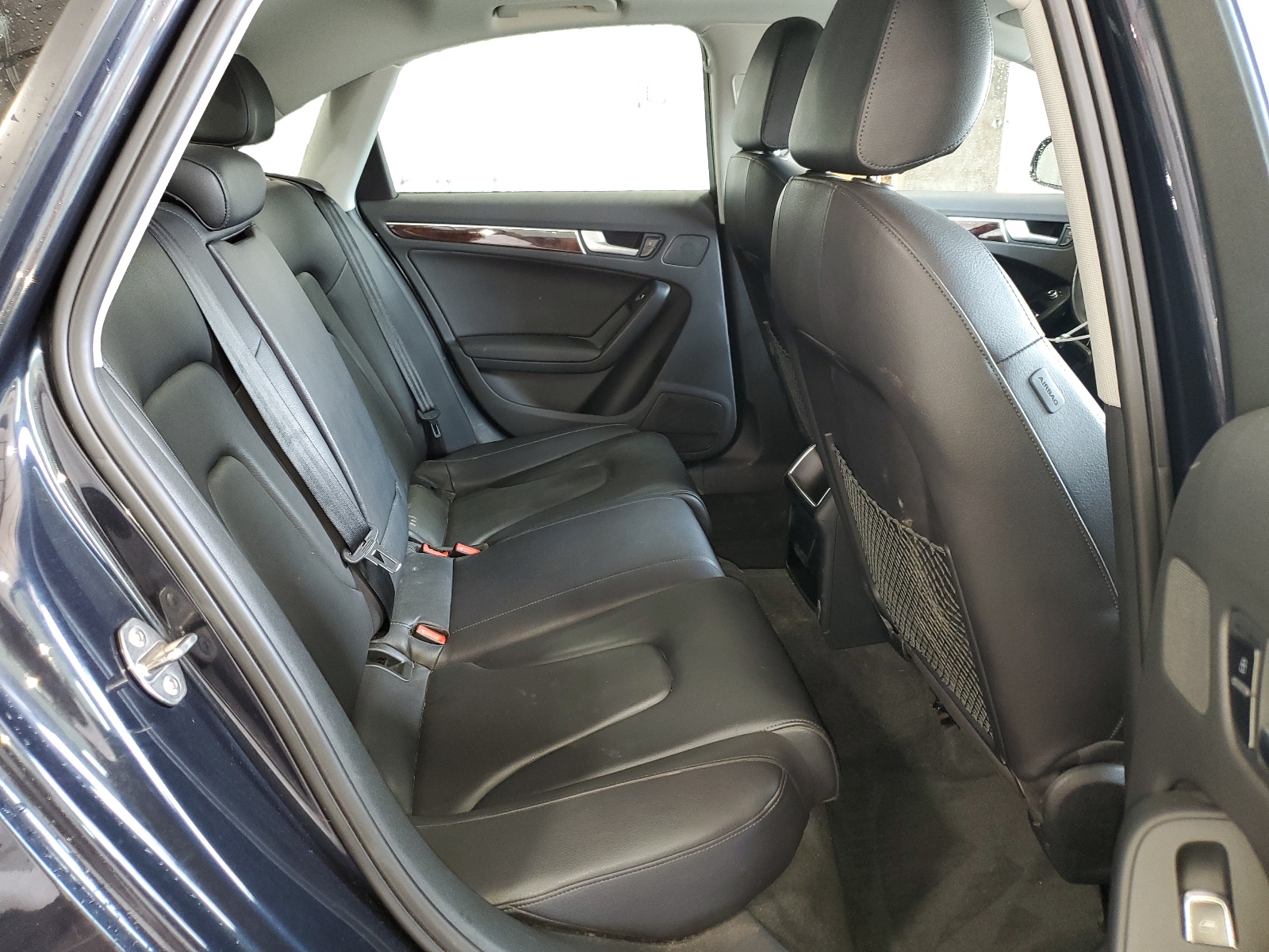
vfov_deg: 53.1
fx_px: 953
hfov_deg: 67.3
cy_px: 476
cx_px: 634
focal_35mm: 26
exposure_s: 1/24
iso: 105
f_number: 1.5
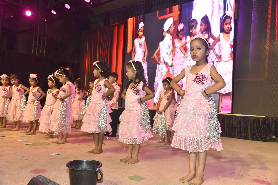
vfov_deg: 42.3
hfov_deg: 60.3
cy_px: 92
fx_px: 239
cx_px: 139
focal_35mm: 31
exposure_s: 1/125
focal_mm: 31
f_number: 5
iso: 400
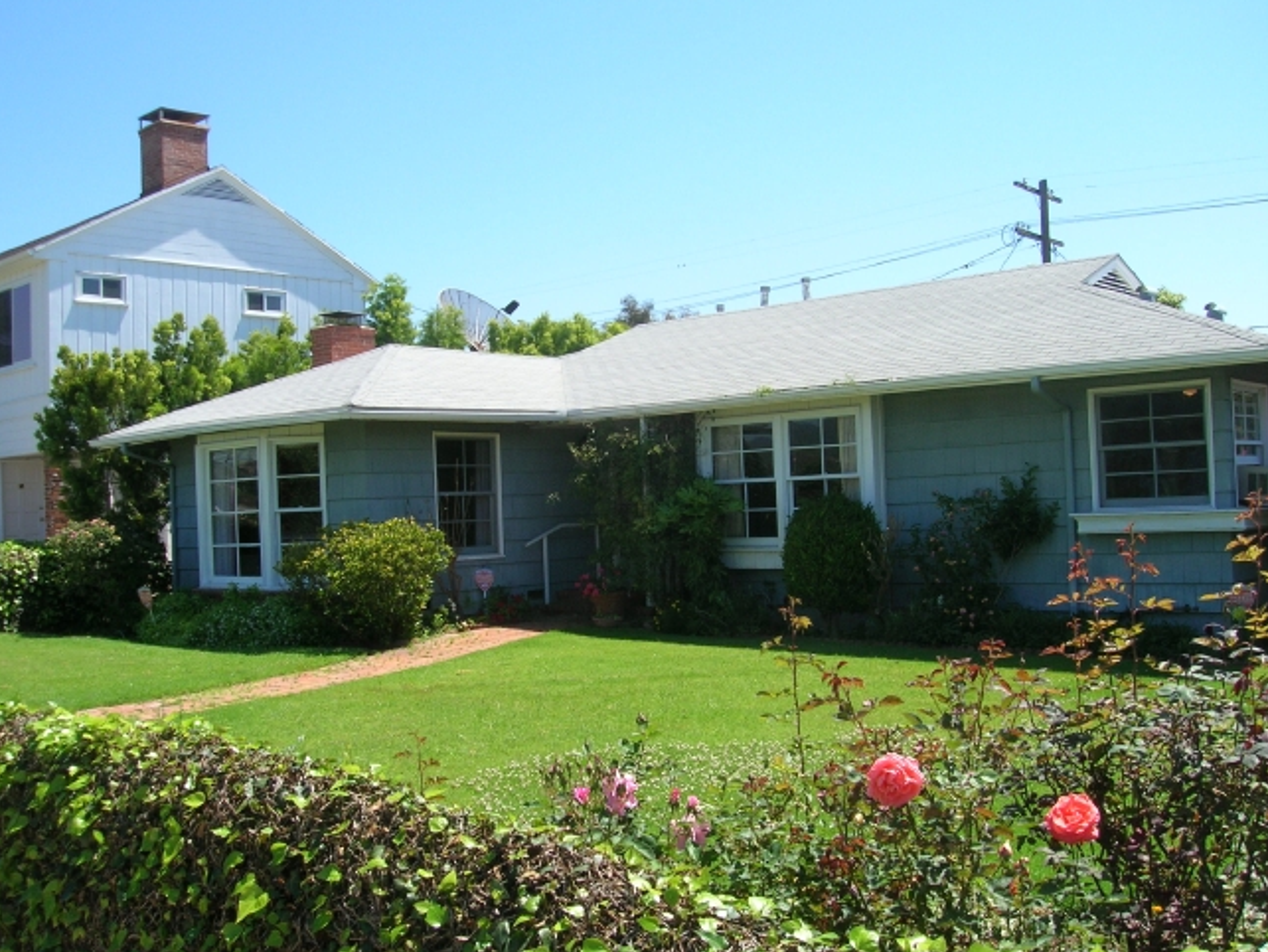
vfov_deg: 39.7
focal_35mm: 36
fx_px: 1319
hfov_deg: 51.3
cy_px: 490
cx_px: 614
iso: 50
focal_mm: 5.7
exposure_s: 1/222
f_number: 4.9
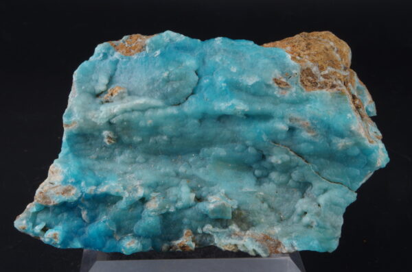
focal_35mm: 57
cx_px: 206
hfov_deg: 35.1
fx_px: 651
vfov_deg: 23.7
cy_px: 136
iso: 100
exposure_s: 1/2
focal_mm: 37.5
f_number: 5
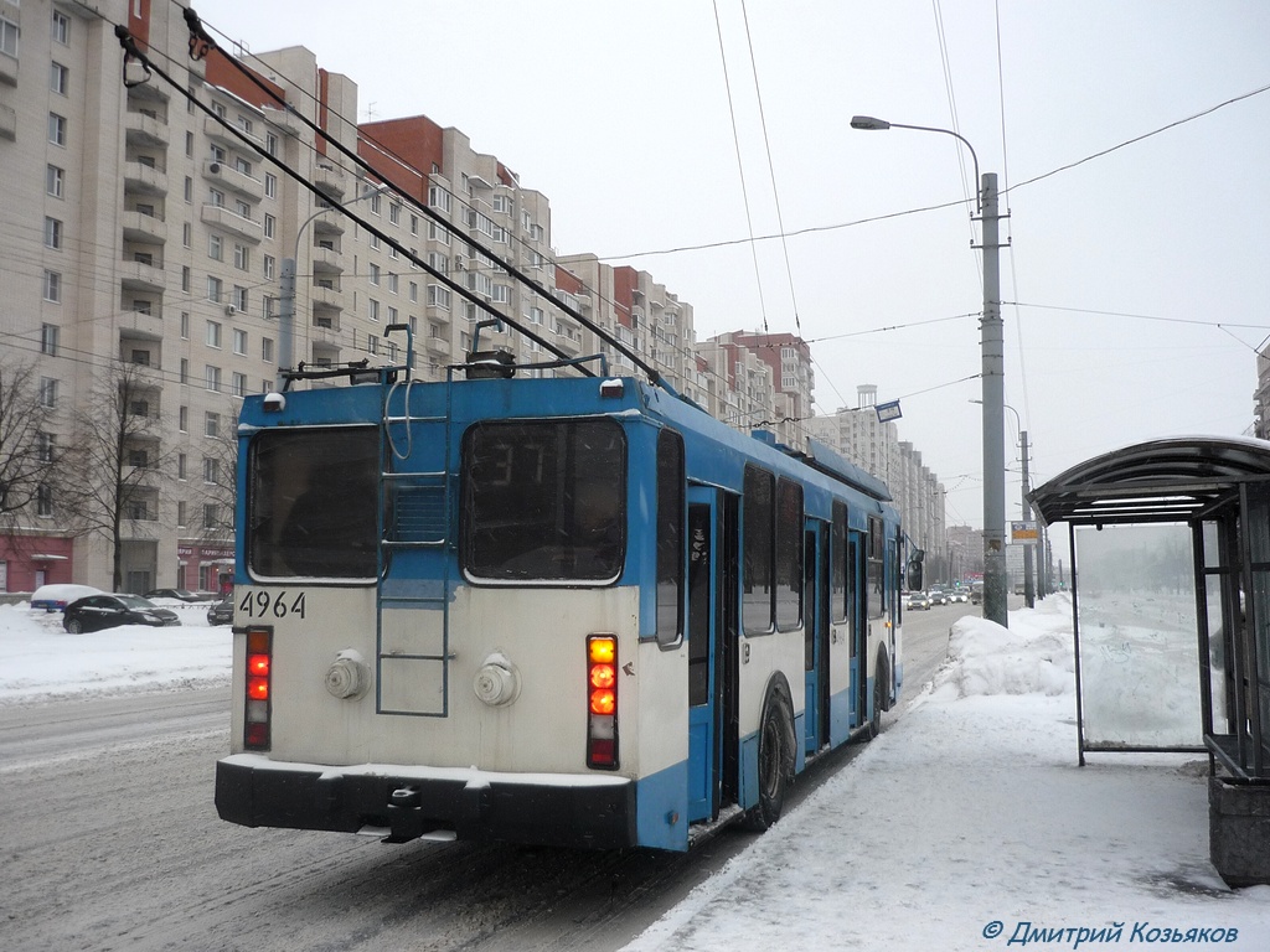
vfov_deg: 42.9
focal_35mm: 33
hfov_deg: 55.4
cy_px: 476
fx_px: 1211
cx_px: 635
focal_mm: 5.5
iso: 100
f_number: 2.8
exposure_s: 1/250
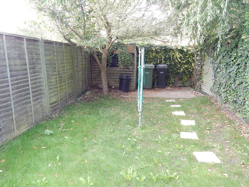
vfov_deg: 49.7
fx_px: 201
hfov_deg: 63.4
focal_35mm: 28
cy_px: 94
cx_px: 124
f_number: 3.2
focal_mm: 5.1
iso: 180
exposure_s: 1/60
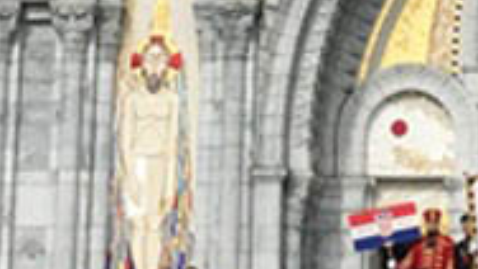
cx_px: 524
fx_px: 2473
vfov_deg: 6.1
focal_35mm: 195
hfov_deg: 10.9
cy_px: -226
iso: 20
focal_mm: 3.99
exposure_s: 1/2907
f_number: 1.8
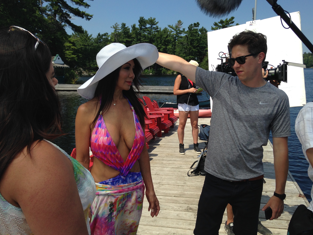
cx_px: 159
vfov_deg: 39.7
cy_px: 118
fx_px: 326
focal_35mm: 36
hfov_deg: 51.4
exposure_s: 1/1808
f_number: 2.4
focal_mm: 4.12
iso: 50
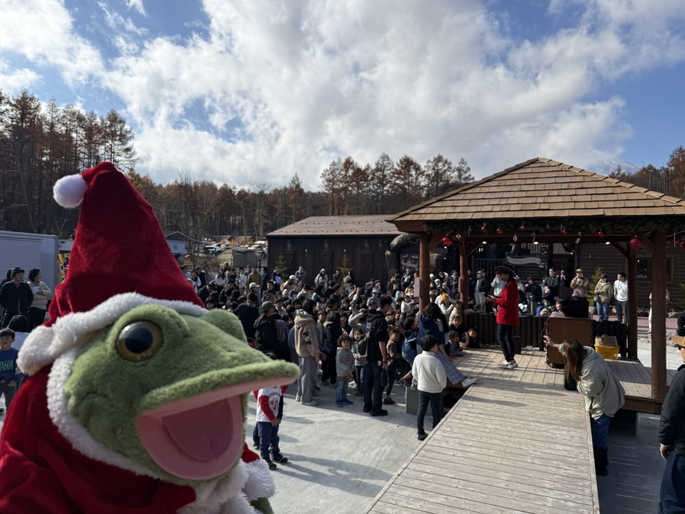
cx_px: 342
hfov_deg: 71.6
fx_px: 475
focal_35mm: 24
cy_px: 257
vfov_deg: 56.8
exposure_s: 1/5714
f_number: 1.78
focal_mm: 6.76
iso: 80
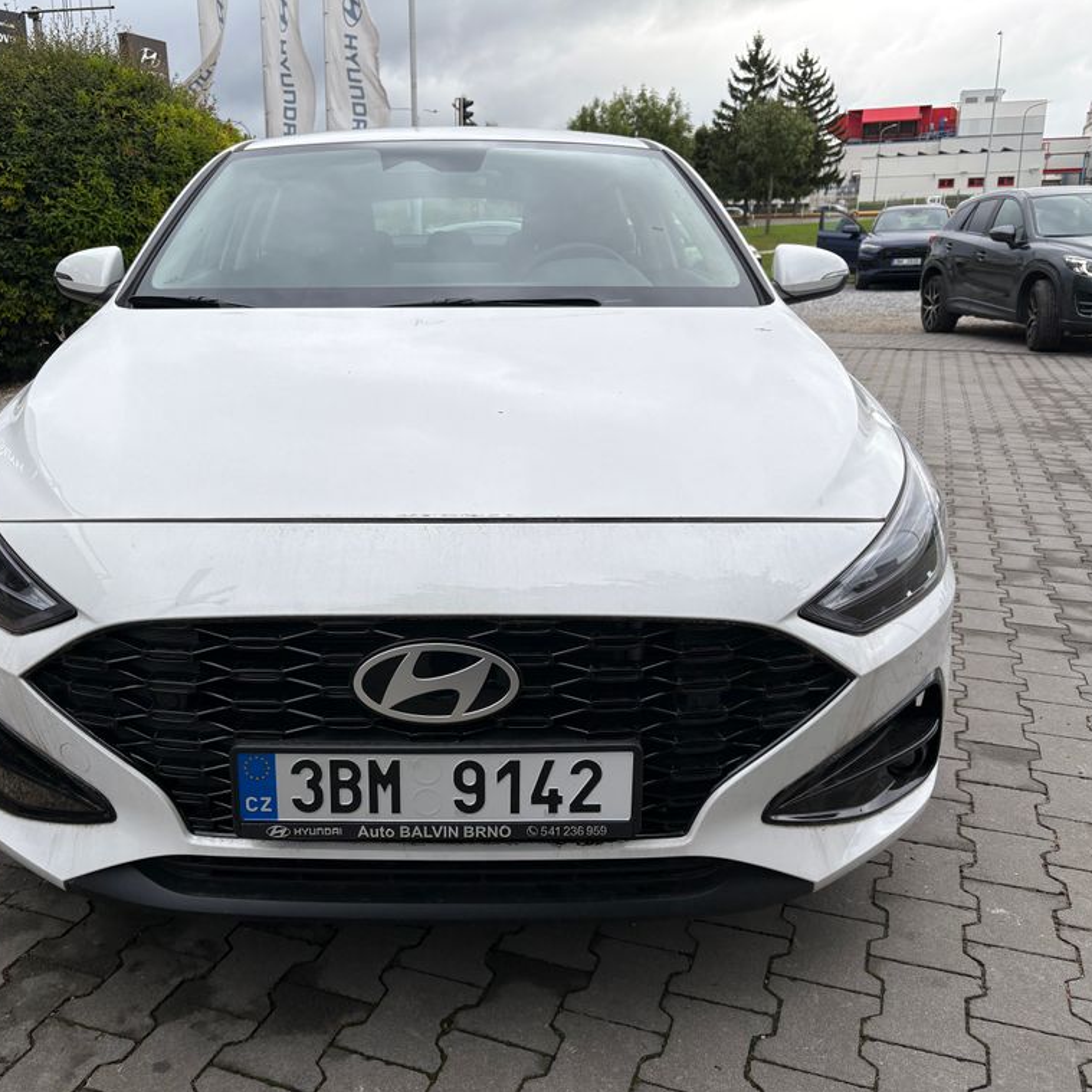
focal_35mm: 31
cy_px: 547
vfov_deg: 52.5
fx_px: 1106
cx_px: 440
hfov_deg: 52.2
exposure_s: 1/1263
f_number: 1.6
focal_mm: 5.96
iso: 50
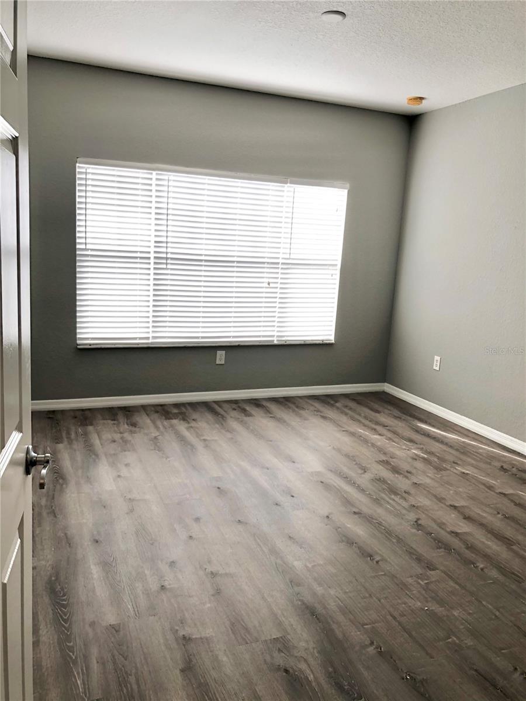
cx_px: 263
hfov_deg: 49.7
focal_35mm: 28
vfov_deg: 63.4
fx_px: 567
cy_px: 350
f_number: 1.8
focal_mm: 4
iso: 125
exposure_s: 1/120
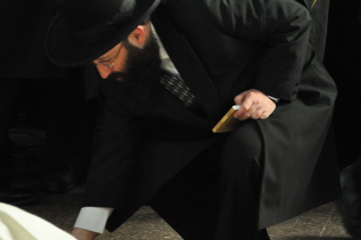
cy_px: 27
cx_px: 229
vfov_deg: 5.2
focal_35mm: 265
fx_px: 2655
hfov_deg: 7.8
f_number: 5.6
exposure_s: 1/80
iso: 1600
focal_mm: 85
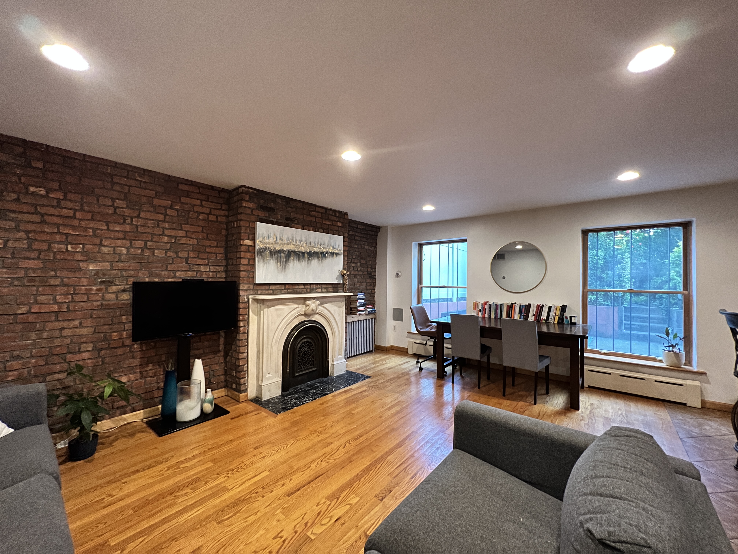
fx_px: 277
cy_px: 277
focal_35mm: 13
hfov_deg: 106.2
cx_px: 369
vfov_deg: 89.9
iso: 500
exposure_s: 1/60
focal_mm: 1.57
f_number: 1.8
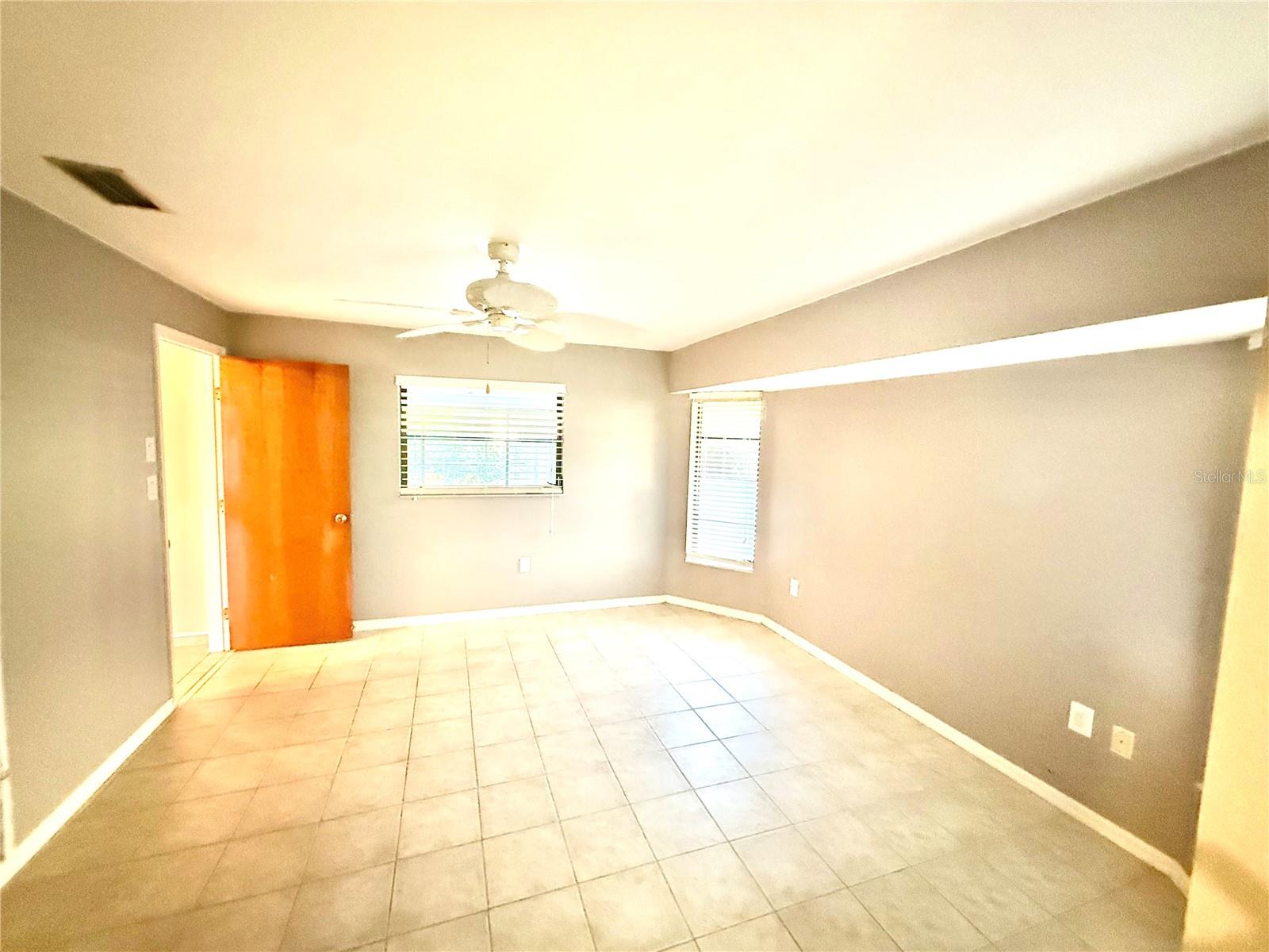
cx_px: 634
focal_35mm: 14
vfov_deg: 85.7
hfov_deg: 102.1
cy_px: 476
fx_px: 513
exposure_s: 1/60
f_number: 2.2
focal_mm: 2.22
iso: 1000
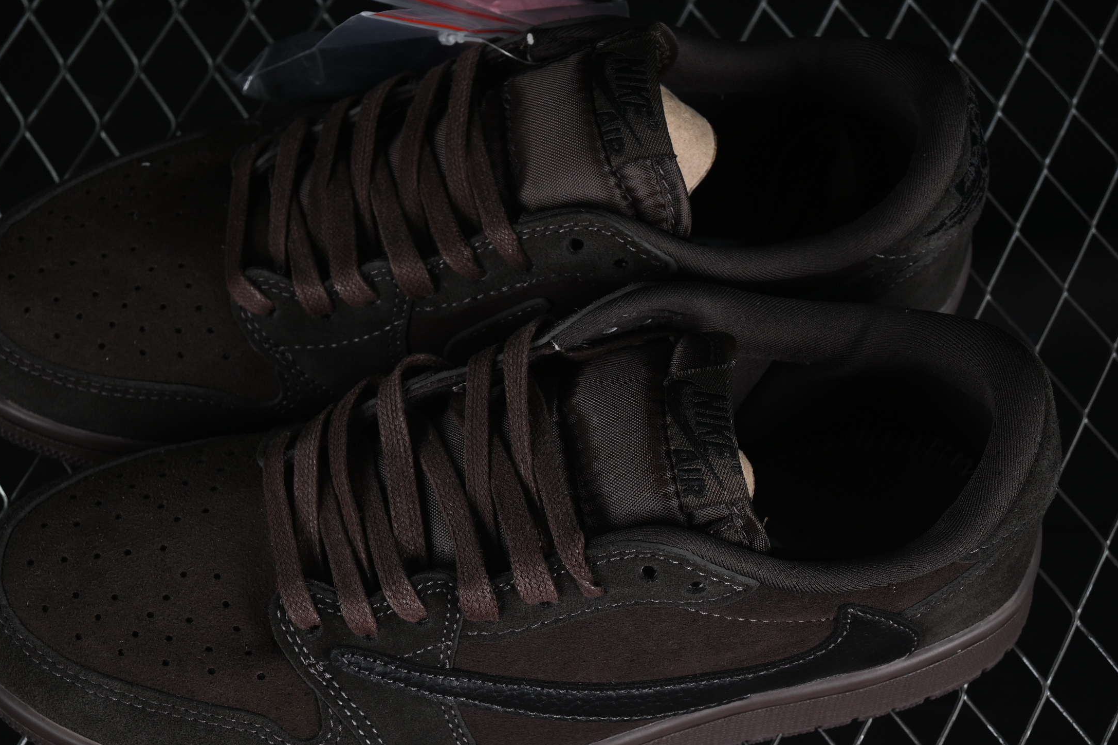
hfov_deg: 21.2
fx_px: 2981
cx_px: 486
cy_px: 443
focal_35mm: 96
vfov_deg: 14.2
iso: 160
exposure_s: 1/50
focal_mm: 50
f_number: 6.3
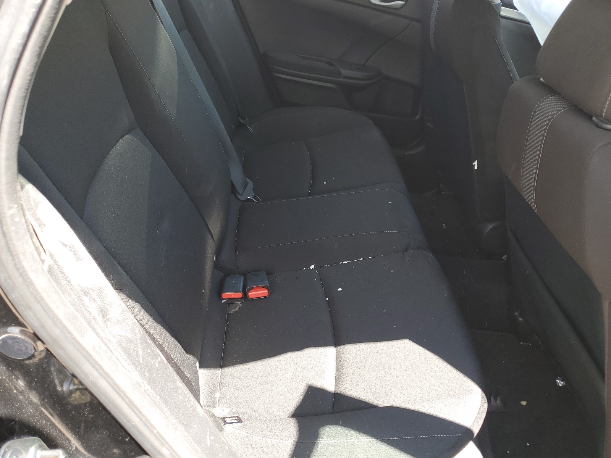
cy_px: 229
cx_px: 306
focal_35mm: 26
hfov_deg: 67.3
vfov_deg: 53.1
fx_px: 459
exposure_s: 1/141
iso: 50
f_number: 1.5
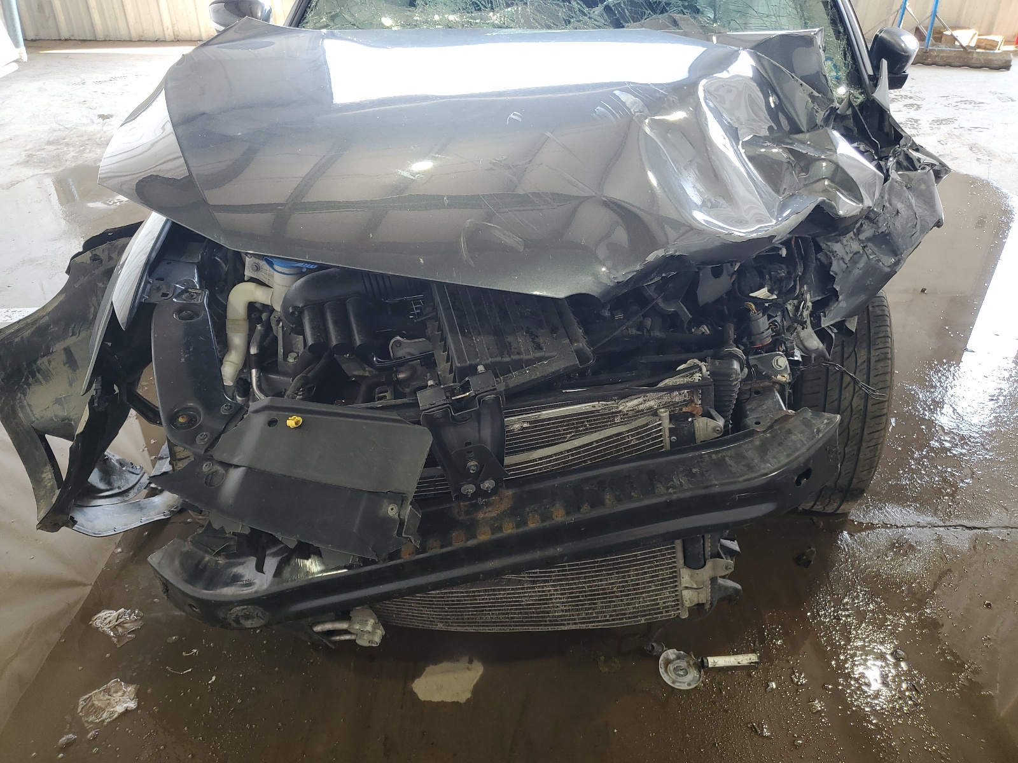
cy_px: 382
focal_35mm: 26
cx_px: 509
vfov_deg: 53.1
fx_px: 765
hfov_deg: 67.3
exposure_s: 1/60.2
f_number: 1.5
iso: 54
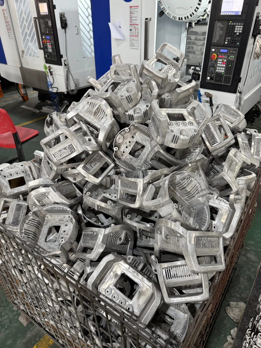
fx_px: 241
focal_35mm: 24
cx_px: 130
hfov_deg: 56.8
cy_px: 174
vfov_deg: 71.6
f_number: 1.78
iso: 200
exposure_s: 1/50
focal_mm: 6.76
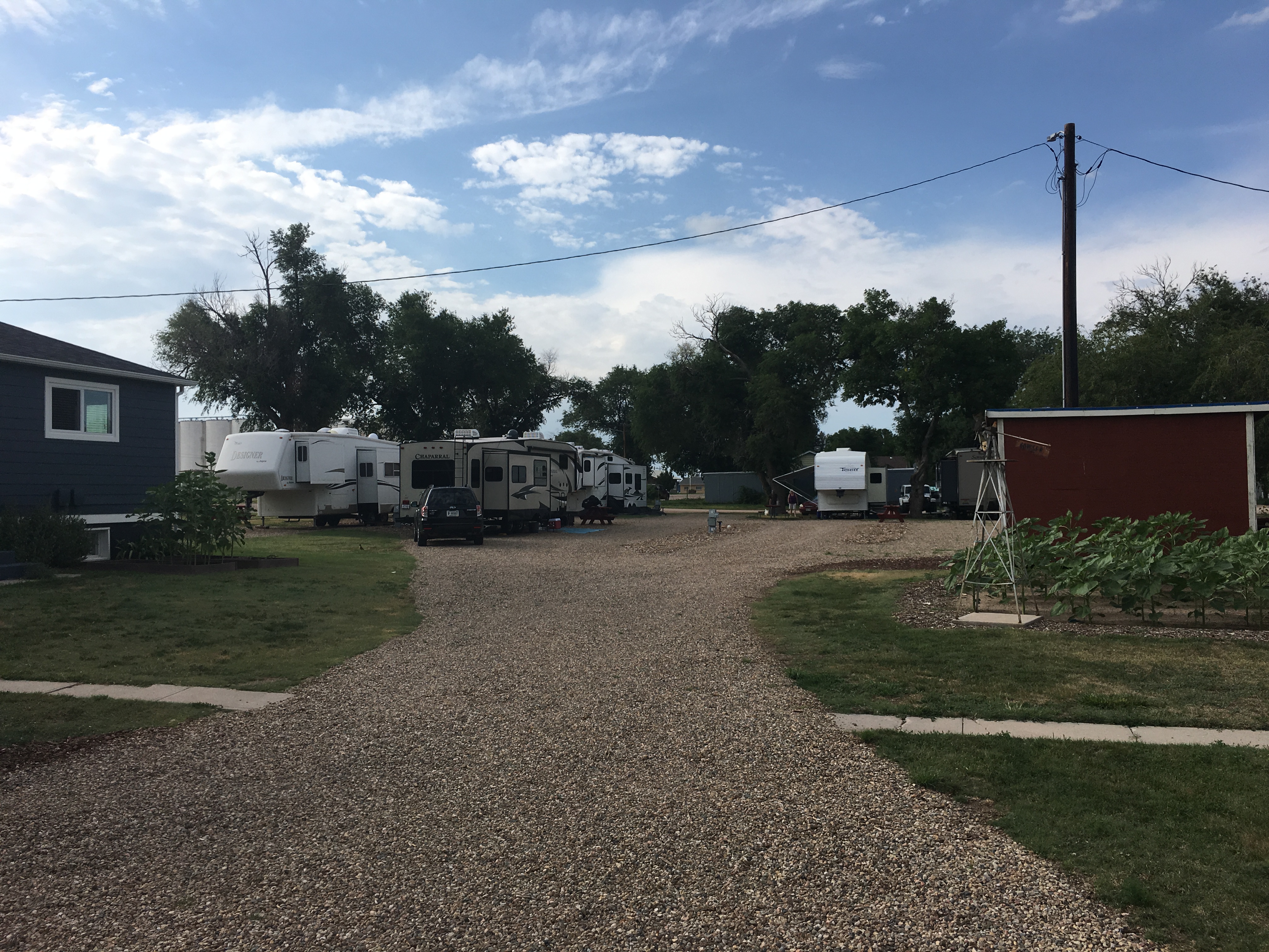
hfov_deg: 61.7
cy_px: 476
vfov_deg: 48.2
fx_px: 1063
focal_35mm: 29
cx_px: 634
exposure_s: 1/1832
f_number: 2.2
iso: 25
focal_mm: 4.15
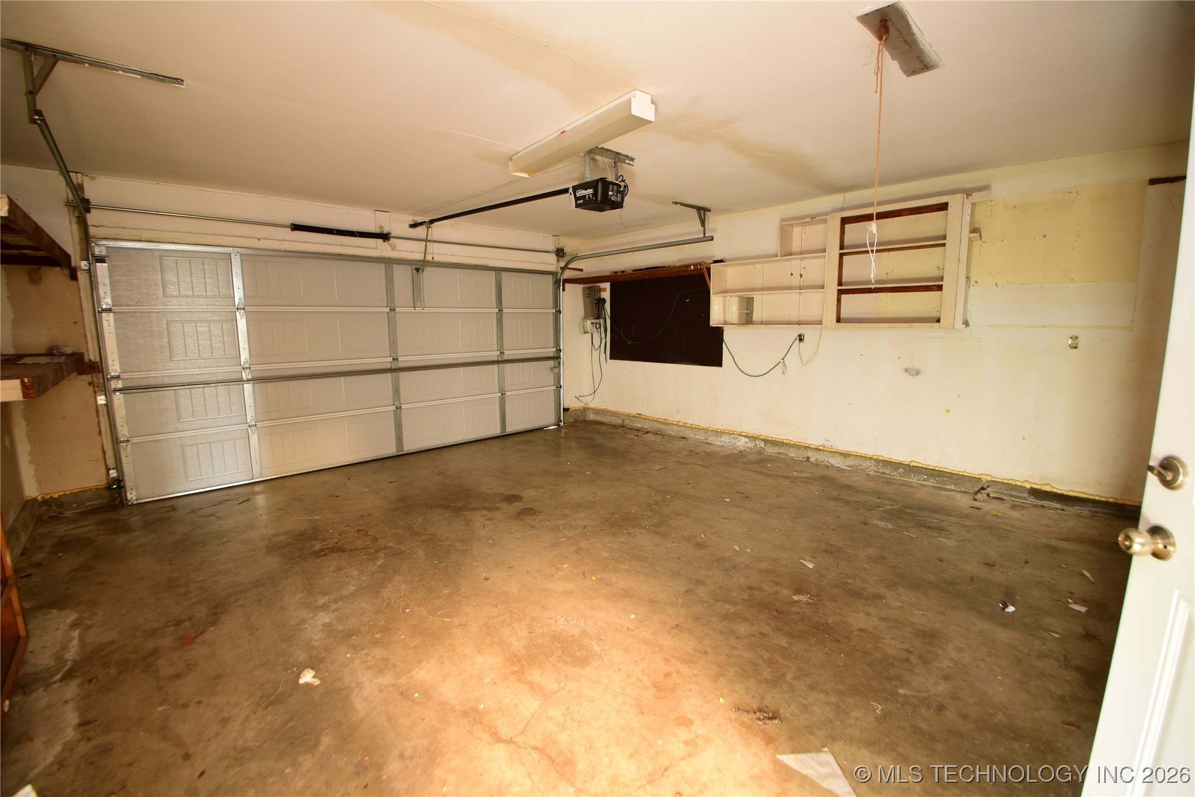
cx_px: 598
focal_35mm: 15
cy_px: 398
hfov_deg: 100.4
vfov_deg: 77.4
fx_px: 498
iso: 500
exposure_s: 3
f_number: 7.1
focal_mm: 15
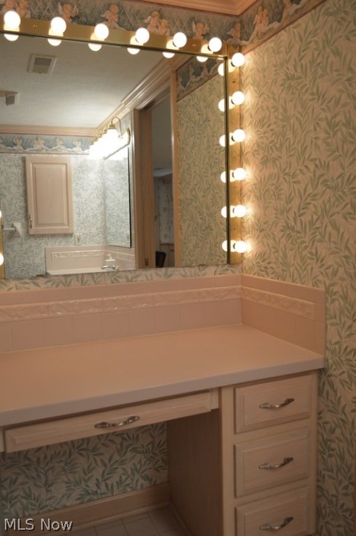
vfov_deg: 62.0
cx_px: 178
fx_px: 446
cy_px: 268
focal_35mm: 30
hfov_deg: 43.5
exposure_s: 1/60
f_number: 3.8
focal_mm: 20
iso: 400
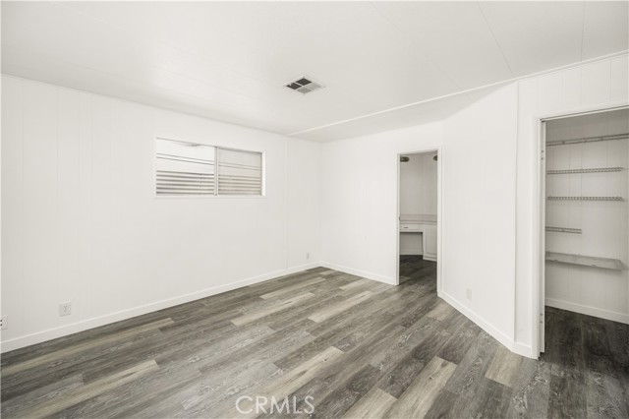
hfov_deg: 104.3
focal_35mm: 14
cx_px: 314
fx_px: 244
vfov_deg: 81.1
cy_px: 210
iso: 100
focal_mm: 14
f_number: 5.6
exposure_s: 1/4
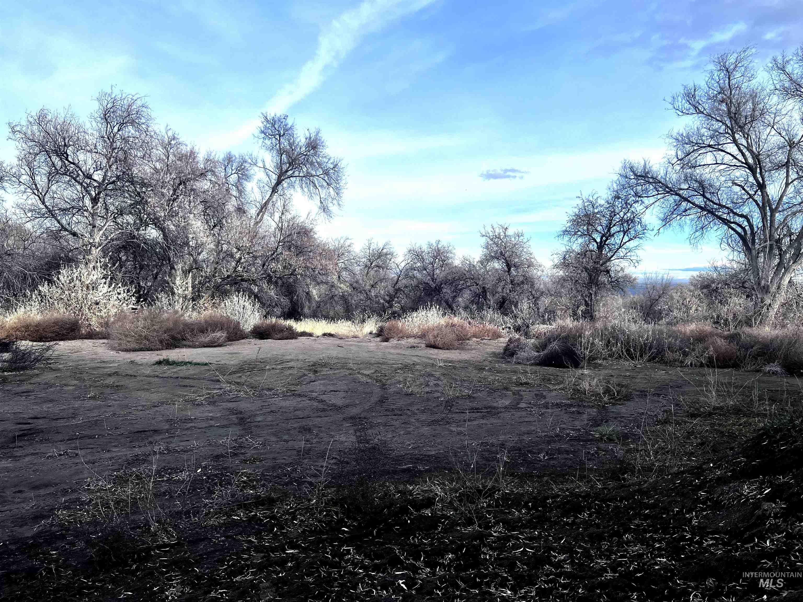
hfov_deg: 67.3
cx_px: 402
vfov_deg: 53.1
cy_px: 301
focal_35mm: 26
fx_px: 603
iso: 50
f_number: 1.5
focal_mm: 5.7
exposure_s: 1/3571
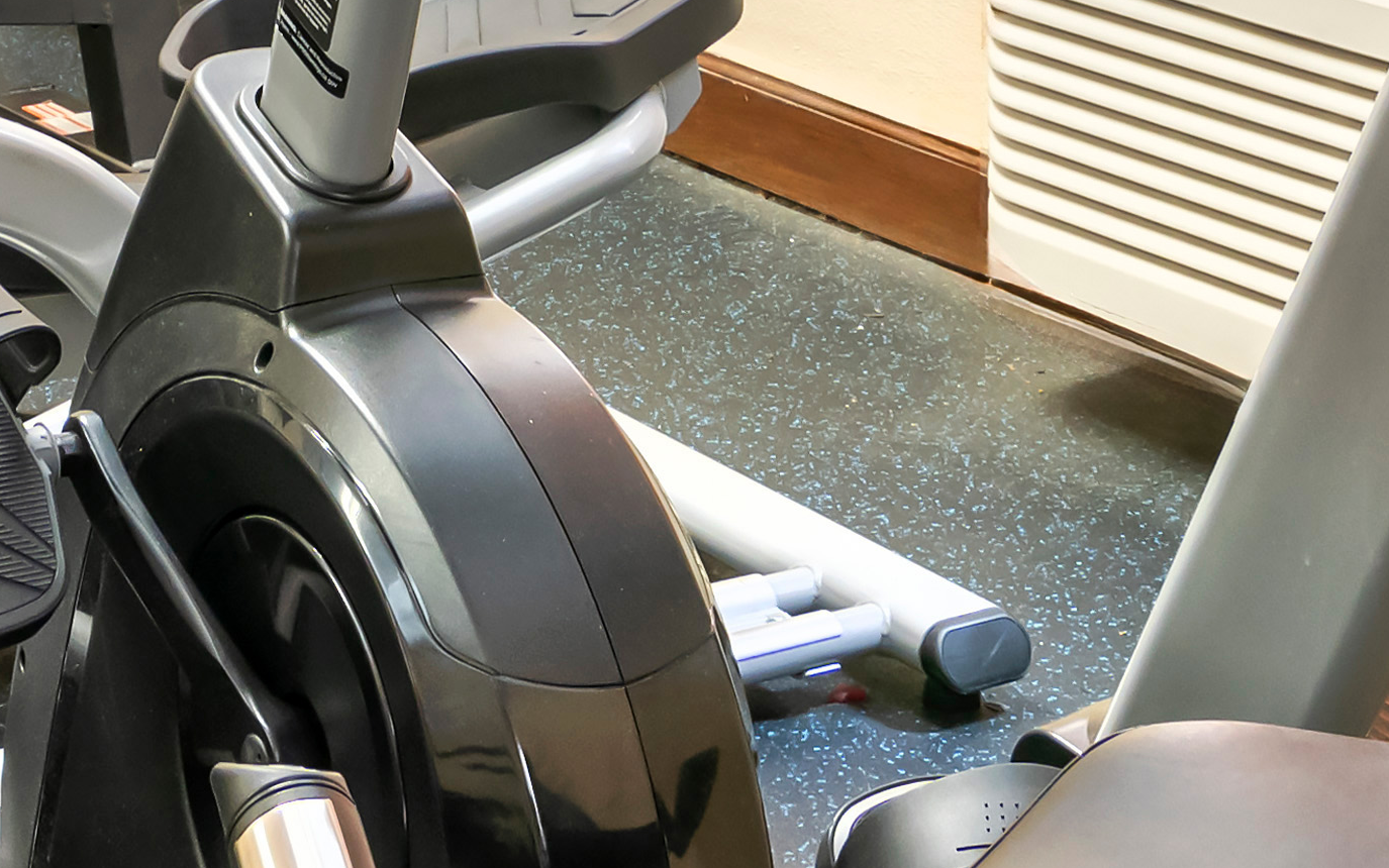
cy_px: -886
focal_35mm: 104
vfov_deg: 11.3
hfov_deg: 19.6
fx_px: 3938
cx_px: 139
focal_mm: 17
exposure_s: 1/4
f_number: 10
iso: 320
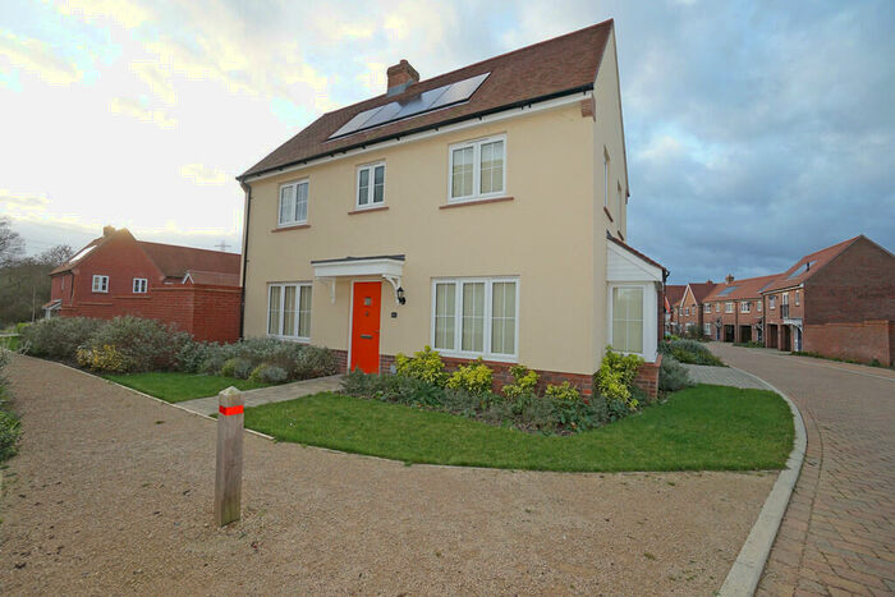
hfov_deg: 100.4
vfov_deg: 77.4
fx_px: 373
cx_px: 448
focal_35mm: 15
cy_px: 298
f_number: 5
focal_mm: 10
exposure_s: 1/80
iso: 100
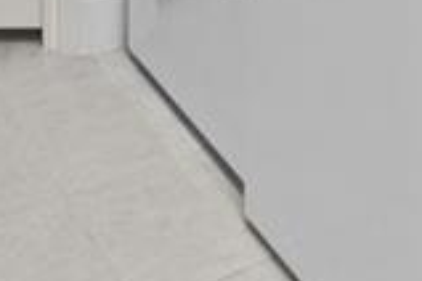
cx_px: 812
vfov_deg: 10.4
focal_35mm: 103
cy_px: -494
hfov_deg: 16.0
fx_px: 1207
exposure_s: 1/1.25
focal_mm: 16
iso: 200
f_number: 9
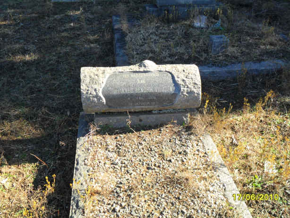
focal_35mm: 37
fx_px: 310
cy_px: 109
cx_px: 145
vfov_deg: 38.7
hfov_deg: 50.1
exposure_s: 1/125
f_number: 4
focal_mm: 6.6
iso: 100
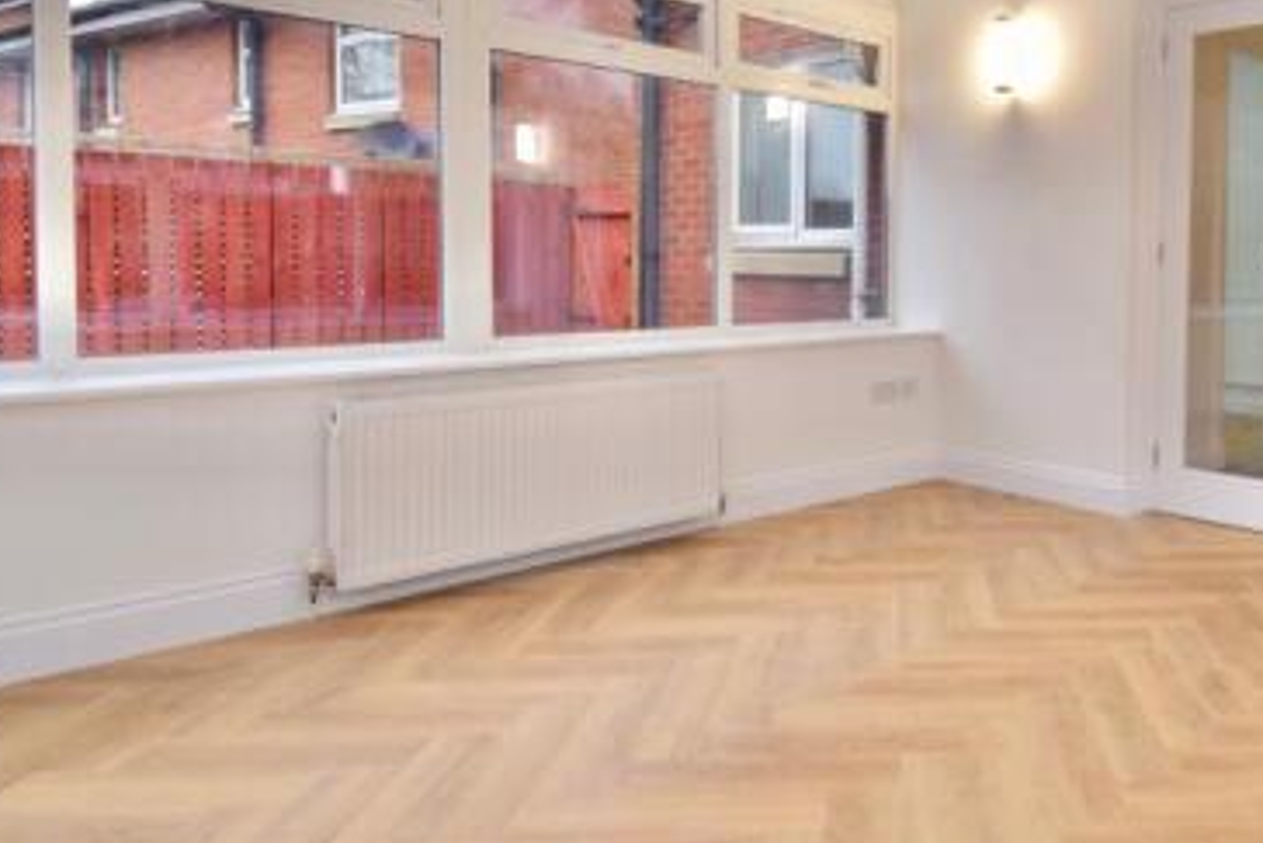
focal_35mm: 27
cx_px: 973
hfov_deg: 62.8
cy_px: 307
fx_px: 948
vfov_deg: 47.5
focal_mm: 10
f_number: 7.1
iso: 800
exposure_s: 1/60
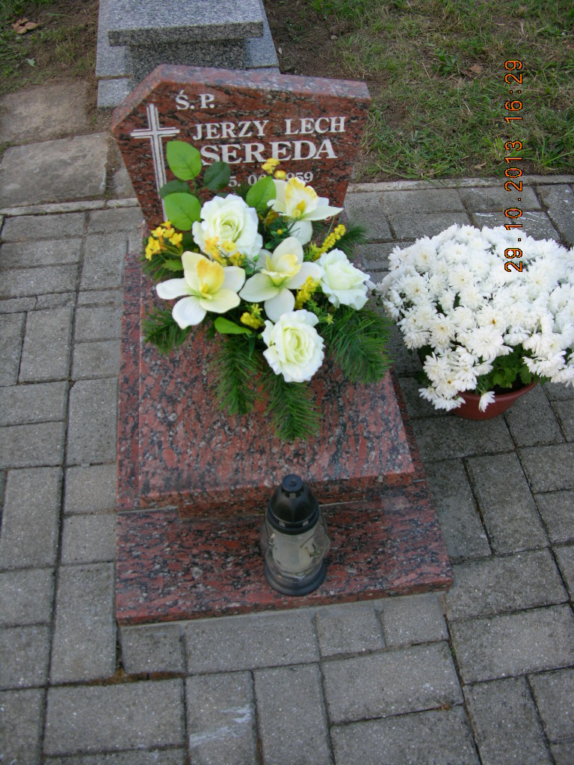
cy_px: 382
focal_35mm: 35
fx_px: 774
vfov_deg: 52.6
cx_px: 287
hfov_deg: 40.7
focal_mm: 8.9
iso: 62
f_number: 2.8
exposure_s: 1/30
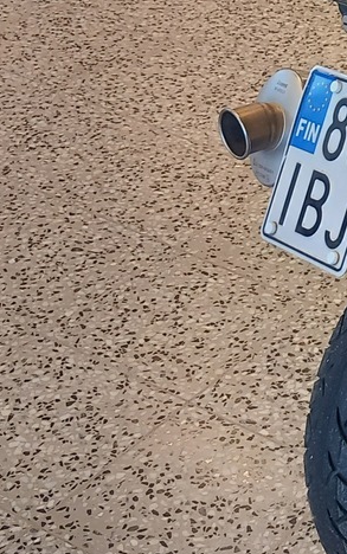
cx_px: 680
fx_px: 1330
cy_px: 146
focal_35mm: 88
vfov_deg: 23.3
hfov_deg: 13.0
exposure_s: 1/50
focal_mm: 4
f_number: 1.8
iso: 160
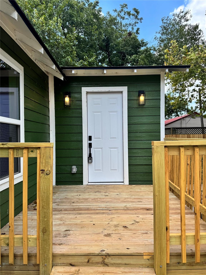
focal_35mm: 24
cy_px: 138
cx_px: 103
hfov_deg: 56.8
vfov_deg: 71.6
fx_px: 190
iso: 80
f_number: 1.78
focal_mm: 6.76
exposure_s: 1/1285
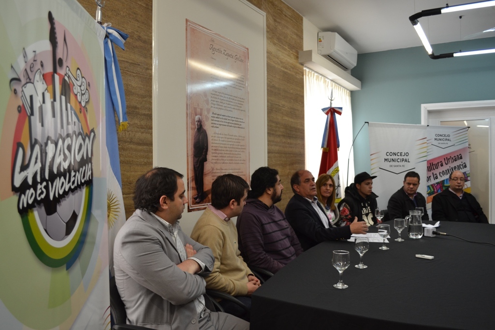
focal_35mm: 30
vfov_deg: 43.6
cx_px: 248
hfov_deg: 61.9
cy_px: 165
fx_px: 413
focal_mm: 20
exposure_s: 1/60
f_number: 3.8
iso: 400
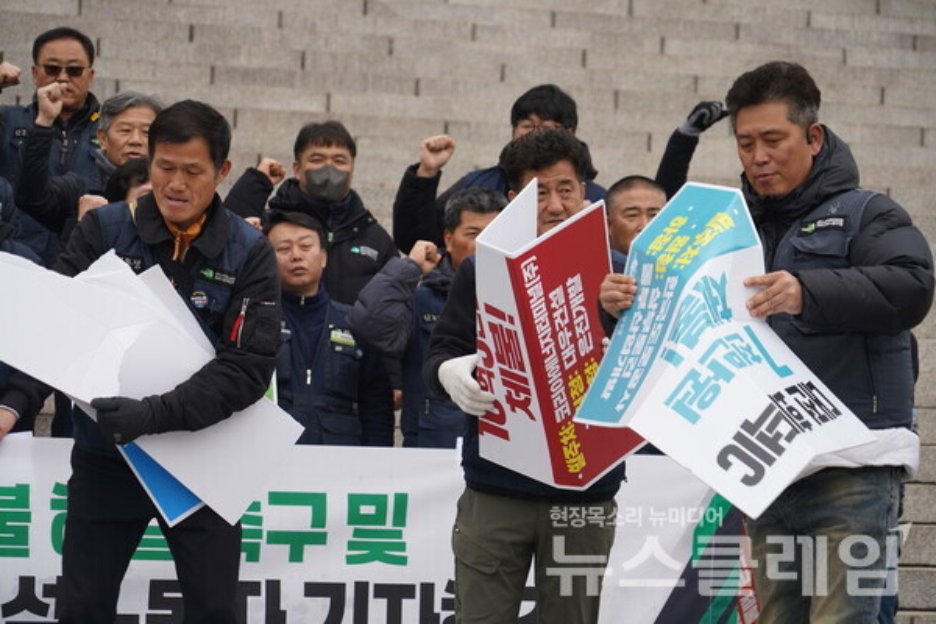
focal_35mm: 132
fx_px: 3432
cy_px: 312
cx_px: 468
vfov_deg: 10.4
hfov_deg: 15.5
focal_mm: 132
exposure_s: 1/160
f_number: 6.3
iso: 125
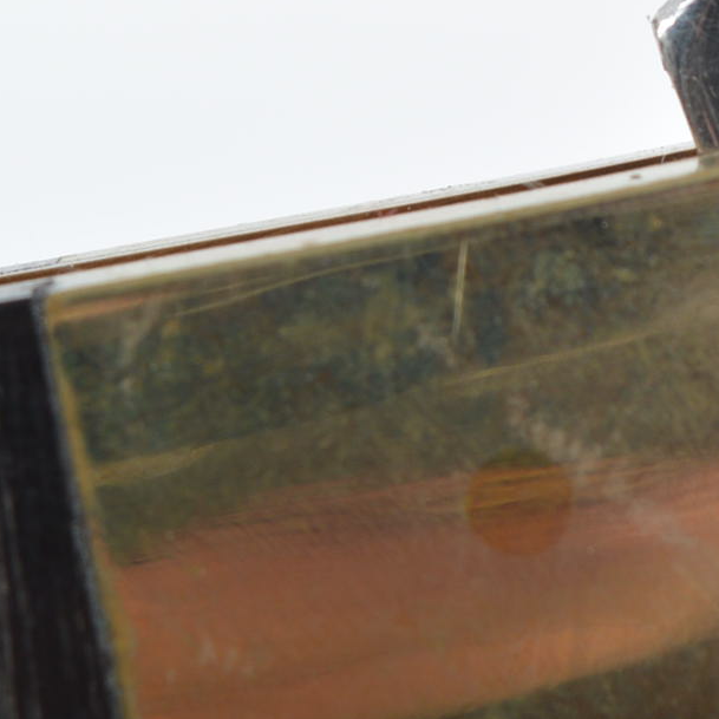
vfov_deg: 5.0
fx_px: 8133
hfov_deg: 5.0
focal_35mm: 346
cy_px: -298
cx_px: 1012
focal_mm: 55
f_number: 13
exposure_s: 1/200
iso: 100
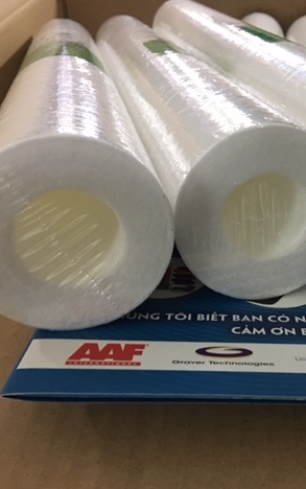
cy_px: 248
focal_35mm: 42
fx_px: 560
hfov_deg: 29.9
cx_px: 239
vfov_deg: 47.2
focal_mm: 4.15
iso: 100
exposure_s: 1/8
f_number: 2.2
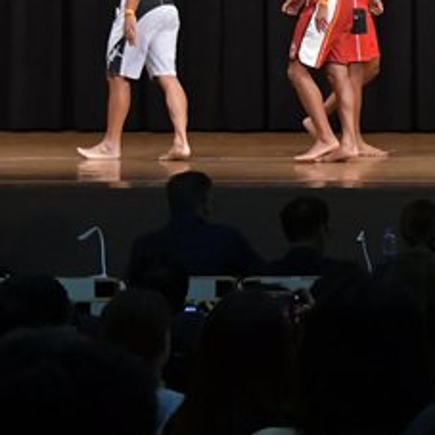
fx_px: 3384
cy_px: 8
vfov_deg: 7.3
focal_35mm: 238
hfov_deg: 7.2
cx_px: 651
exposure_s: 1/400
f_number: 5.6
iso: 5000
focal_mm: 55
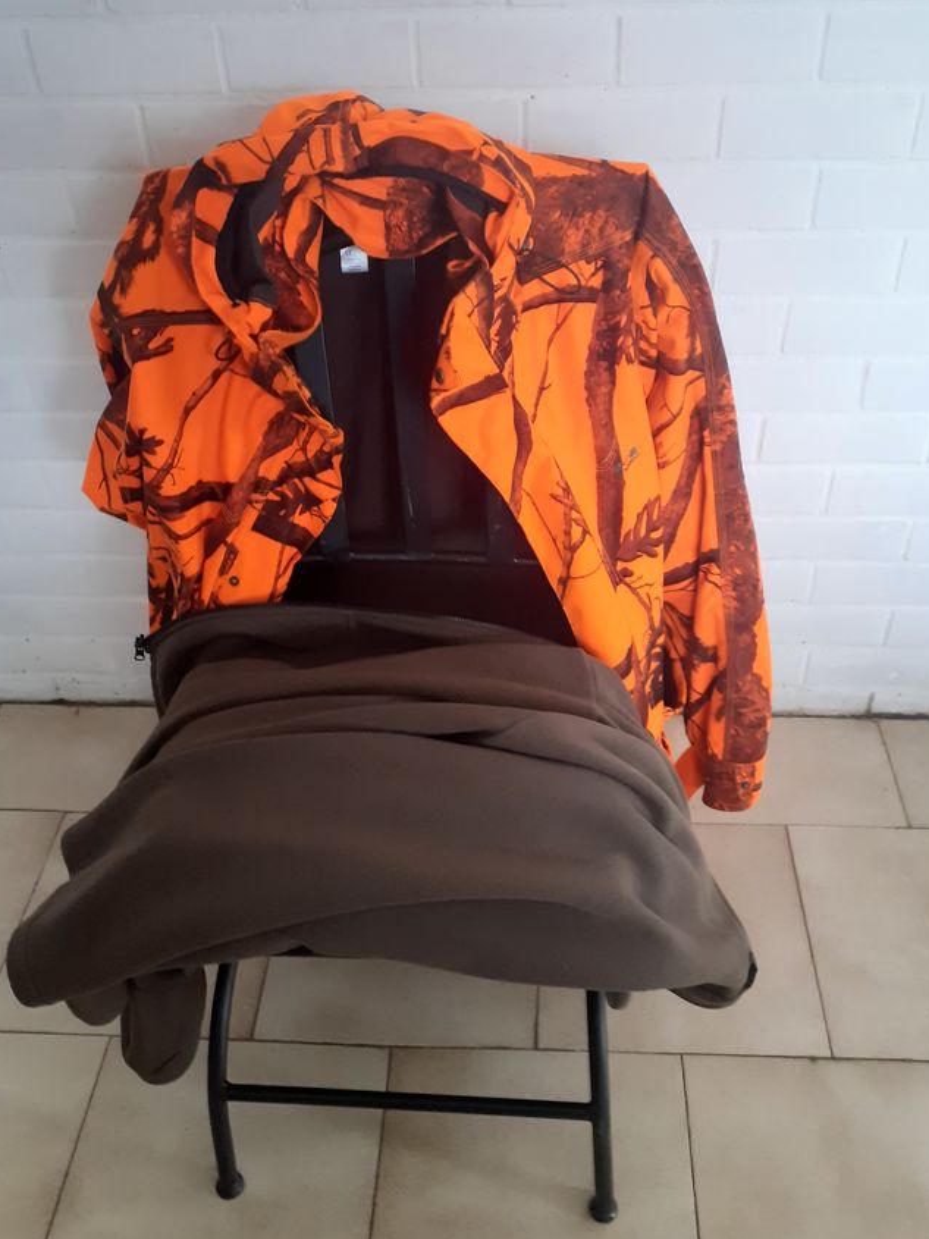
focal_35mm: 32
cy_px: 556
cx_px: 465
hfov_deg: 44.2
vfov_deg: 56.7
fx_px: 1145
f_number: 1.9
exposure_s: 1/33
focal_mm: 3.6
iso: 200
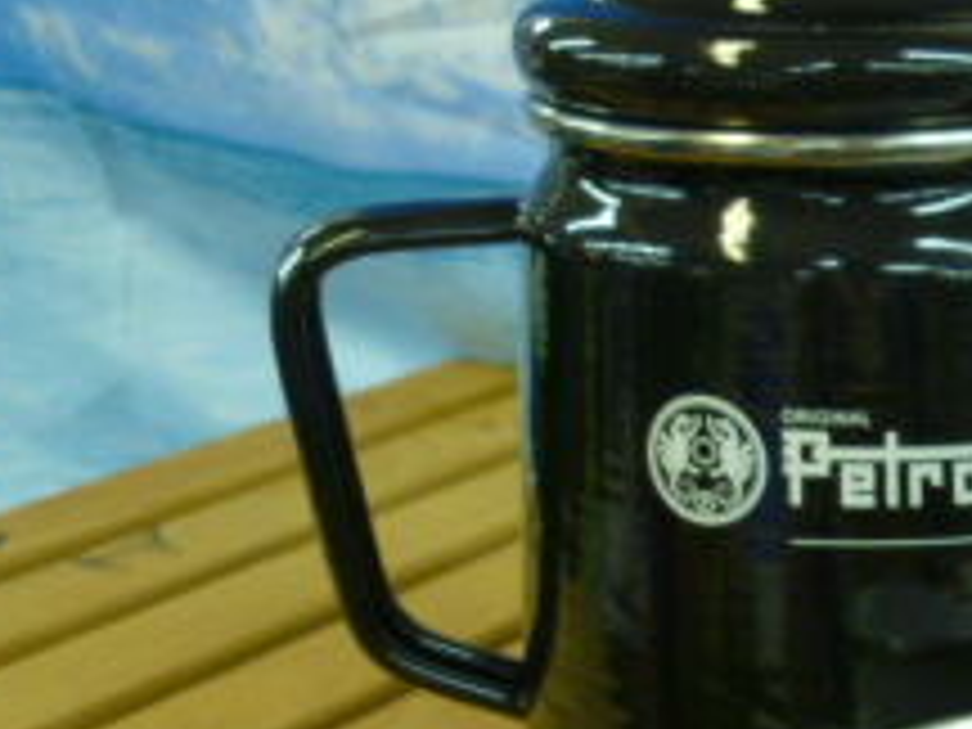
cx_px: 1233
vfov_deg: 19.3
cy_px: 738
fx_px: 2078
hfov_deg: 23.5
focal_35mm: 74
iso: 200
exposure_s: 1/30
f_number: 2.8
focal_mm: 4.5
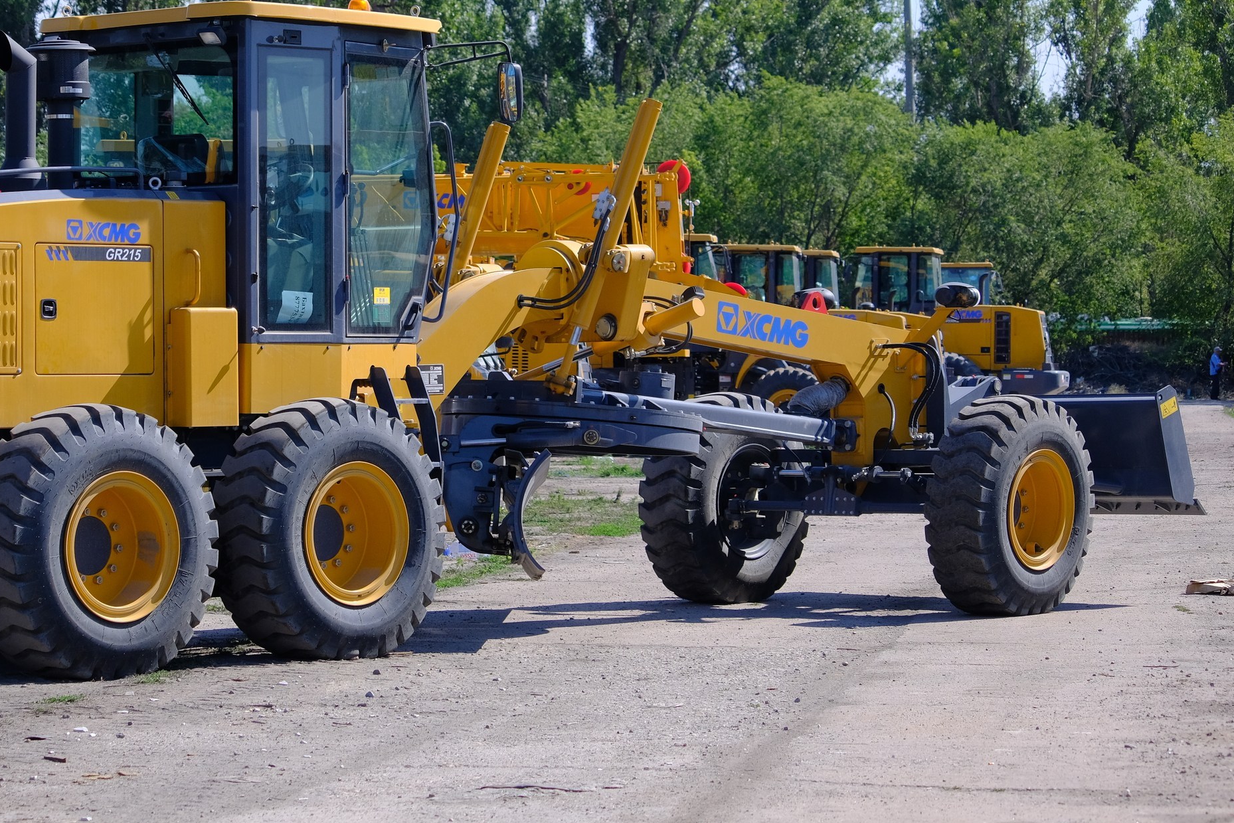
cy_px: 259
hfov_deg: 16.5
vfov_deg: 11.0
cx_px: 410
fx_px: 4250
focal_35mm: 124
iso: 400
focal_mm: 60
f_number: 5
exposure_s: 1/1300
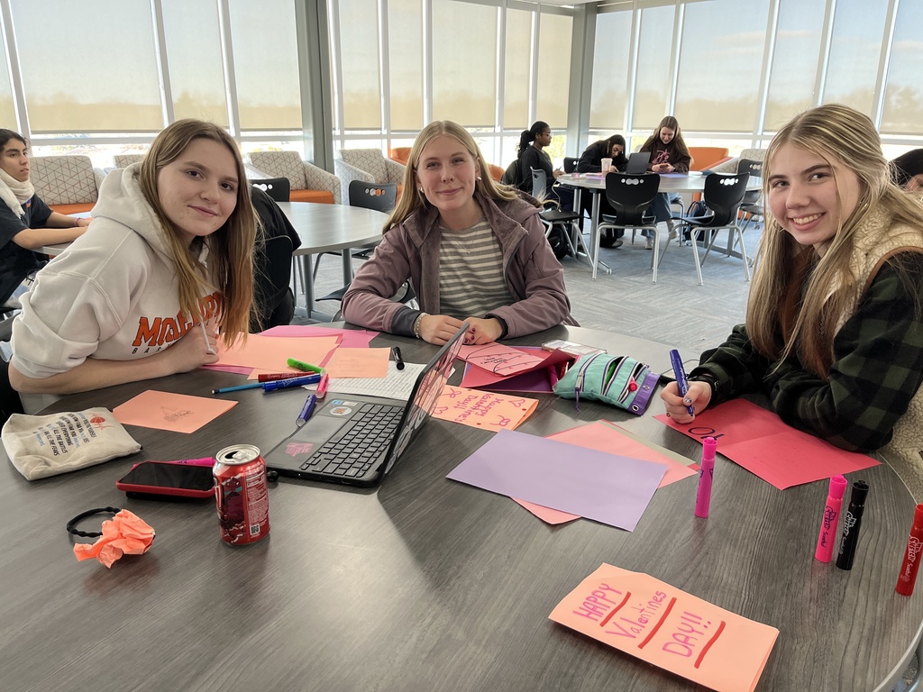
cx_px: 462
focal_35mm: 26
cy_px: 346
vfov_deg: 53.1
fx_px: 693
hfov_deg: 67.3
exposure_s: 1/121
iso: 125
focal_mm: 5.1
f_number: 1.6
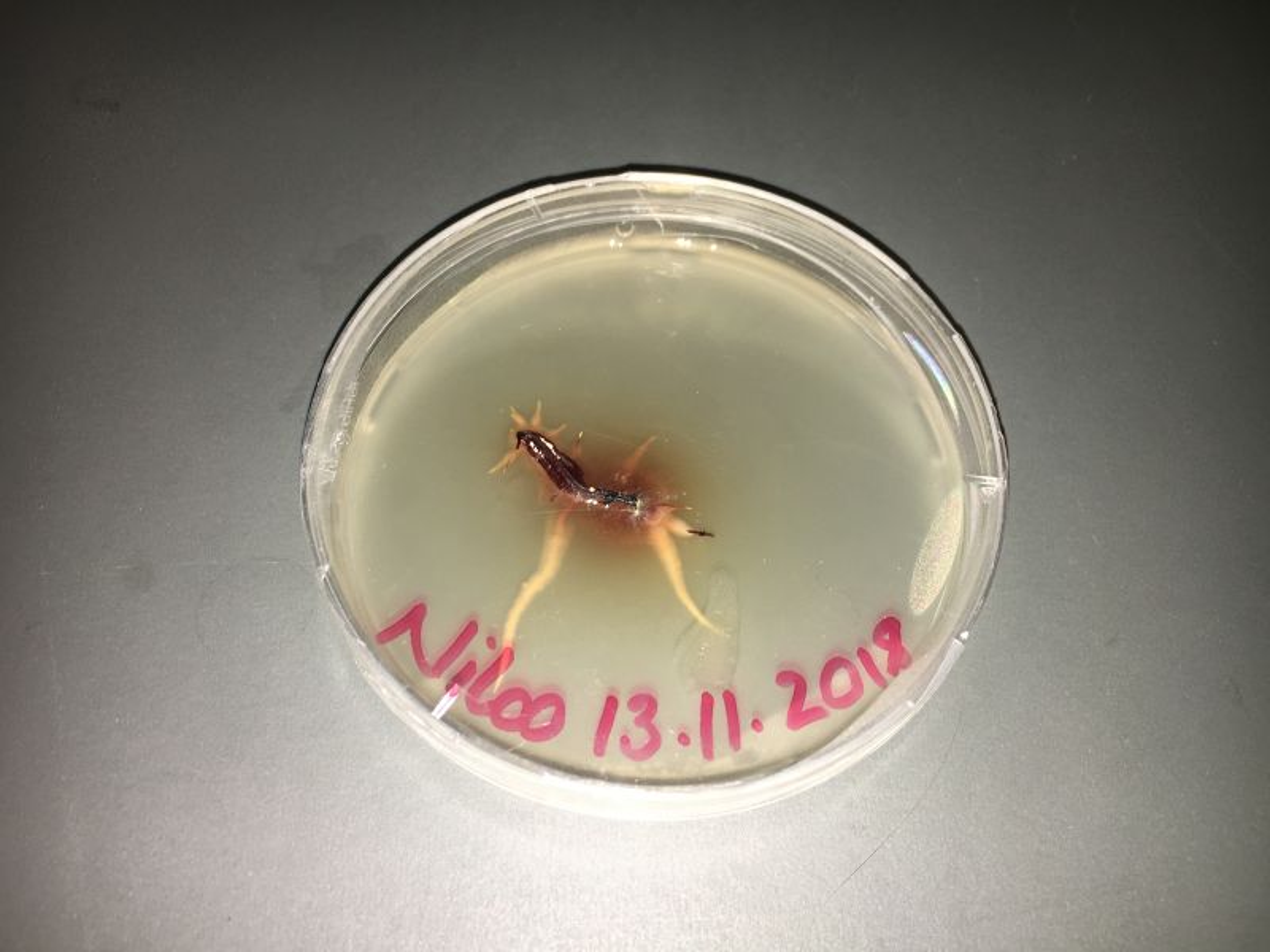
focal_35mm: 29
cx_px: 635
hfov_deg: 61.7
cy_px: 476
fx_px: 1064
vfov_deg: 48.2
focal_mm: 4.15
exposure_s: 1/49
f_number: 2.2
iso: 25
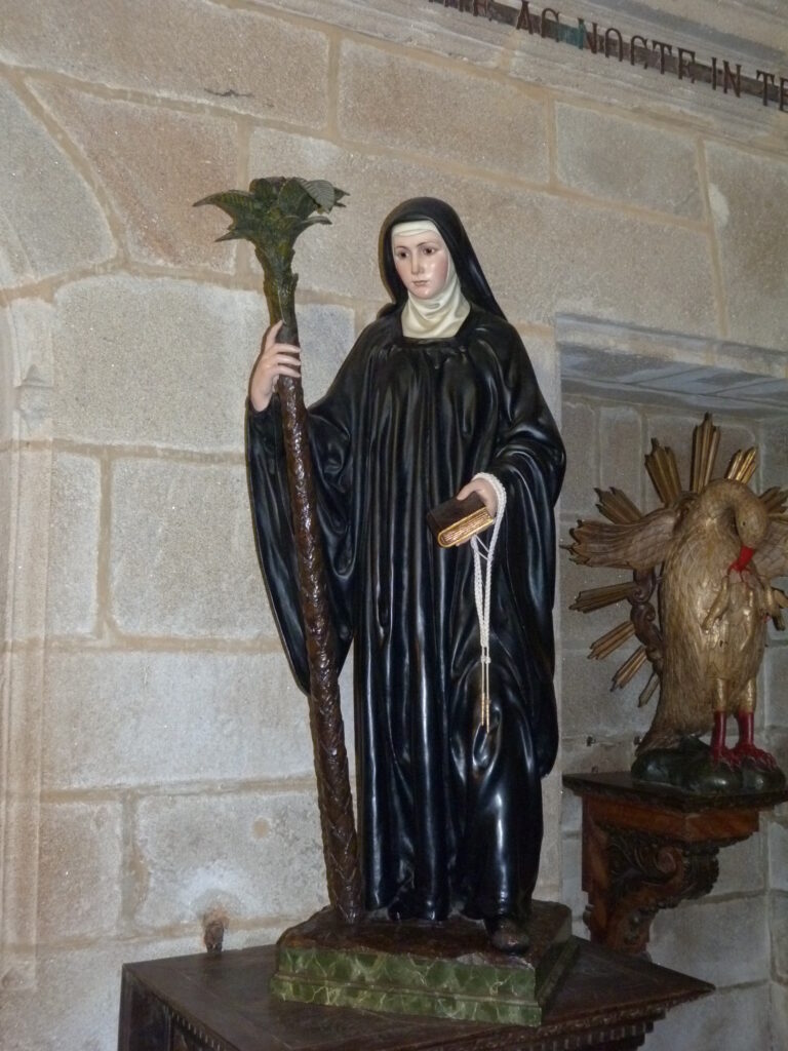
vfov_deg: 43.9
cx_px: 394
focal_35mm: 43
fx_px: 1305
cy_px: 526
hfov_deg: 33.6
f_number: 3.2
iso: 400
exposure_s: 1/15
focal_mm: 7.8
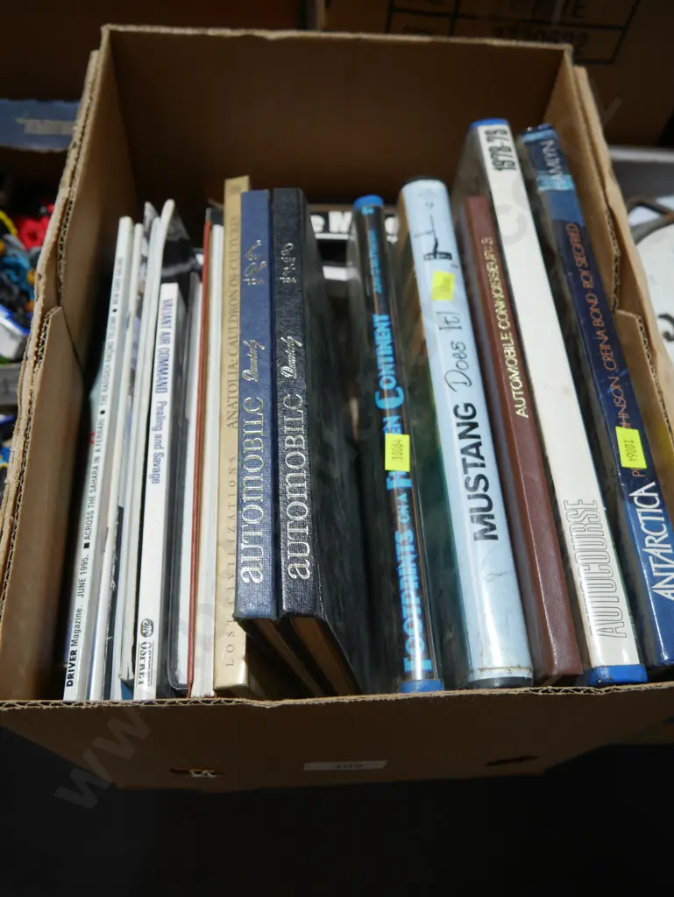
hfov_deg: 49.8
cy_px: 448
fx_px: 726
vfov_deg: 63.4
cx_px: 337
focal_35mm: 28
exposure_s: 1/80
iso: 200
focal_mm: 14
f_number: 3.5
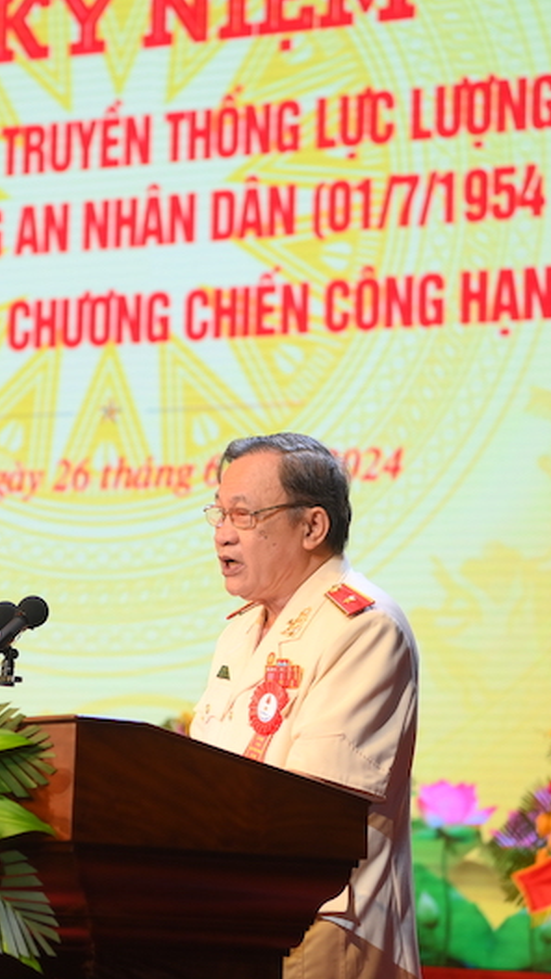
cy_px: 489
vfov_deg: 19.3
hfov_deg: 10.9
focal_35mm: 111
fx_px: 2883
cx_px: 126
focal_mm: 70
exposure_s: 1/160
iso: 640
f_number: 3.5
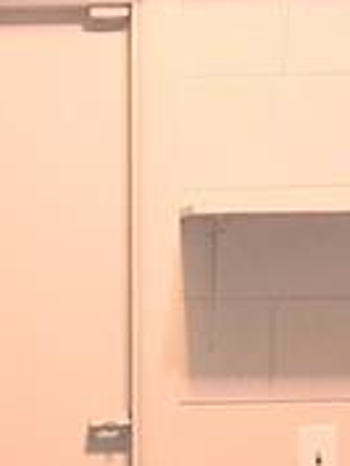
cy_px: 753
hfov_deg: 9.5
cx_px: 0
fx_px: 2101
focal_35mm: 156
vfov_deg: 11.9
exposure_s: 1/24
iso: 100
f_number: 1.8
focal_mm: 5.4
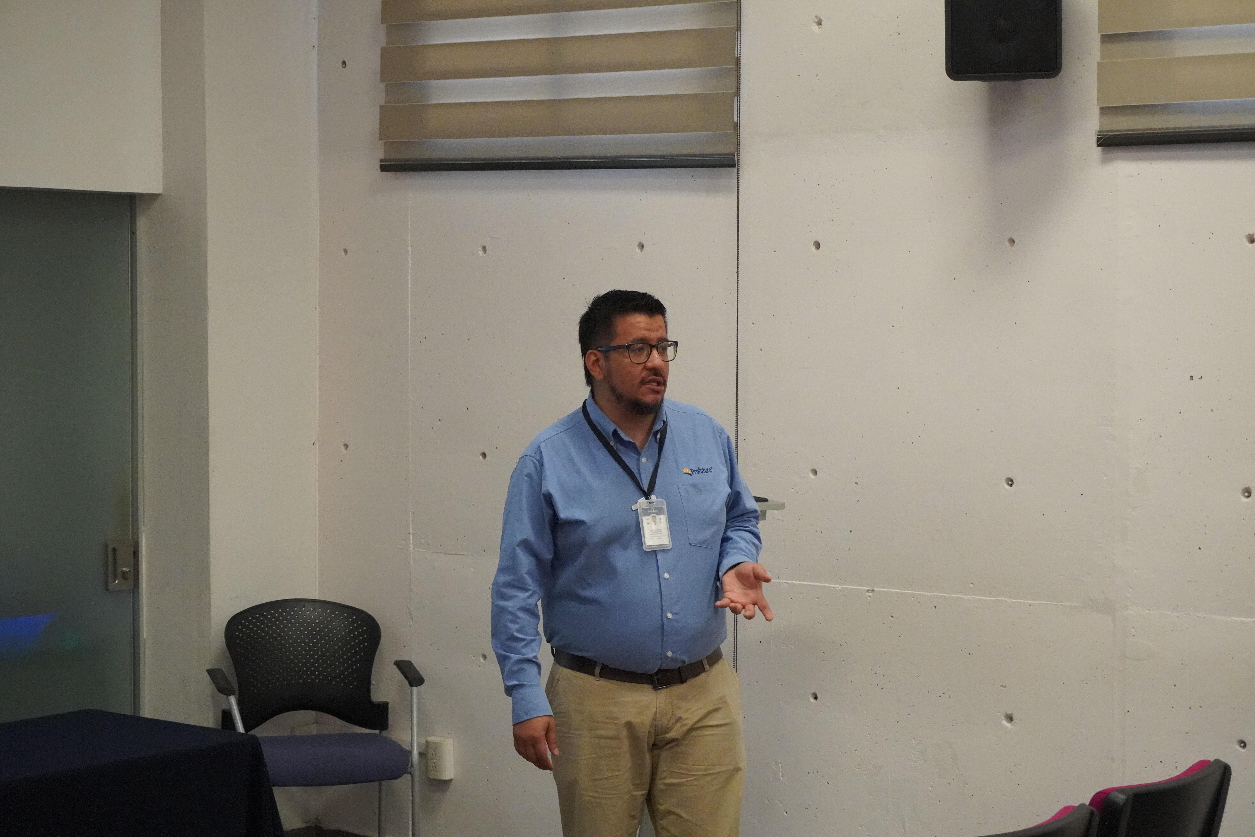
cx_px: 628
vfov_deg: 18.2
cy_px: 418
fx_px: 2614
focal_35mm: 75
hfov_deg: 27.0
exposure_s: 1/160
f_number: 5.6
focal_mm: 50
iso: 5000
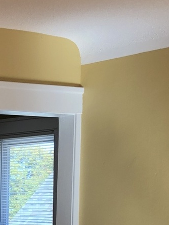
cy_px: 312
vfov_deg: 13.0
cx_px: -109
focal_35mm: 145
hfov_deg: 9.8
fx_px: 943
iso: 40
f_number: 1.8
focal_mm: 3.99
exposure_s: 1/120
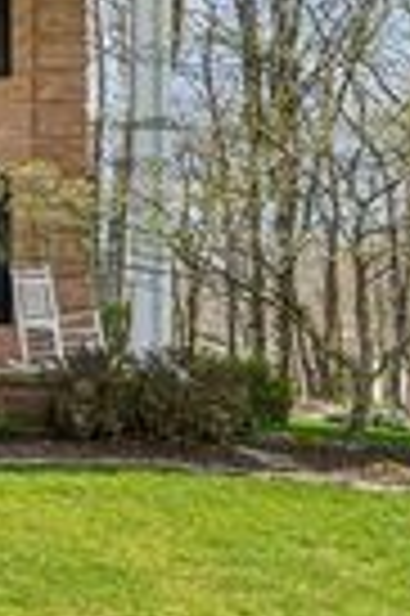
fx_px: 873
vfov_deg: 38.9
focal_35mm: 51
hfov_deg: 14.2
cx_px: -631
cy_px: 330
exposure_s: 1/30
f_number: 11
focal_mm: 14
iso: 50
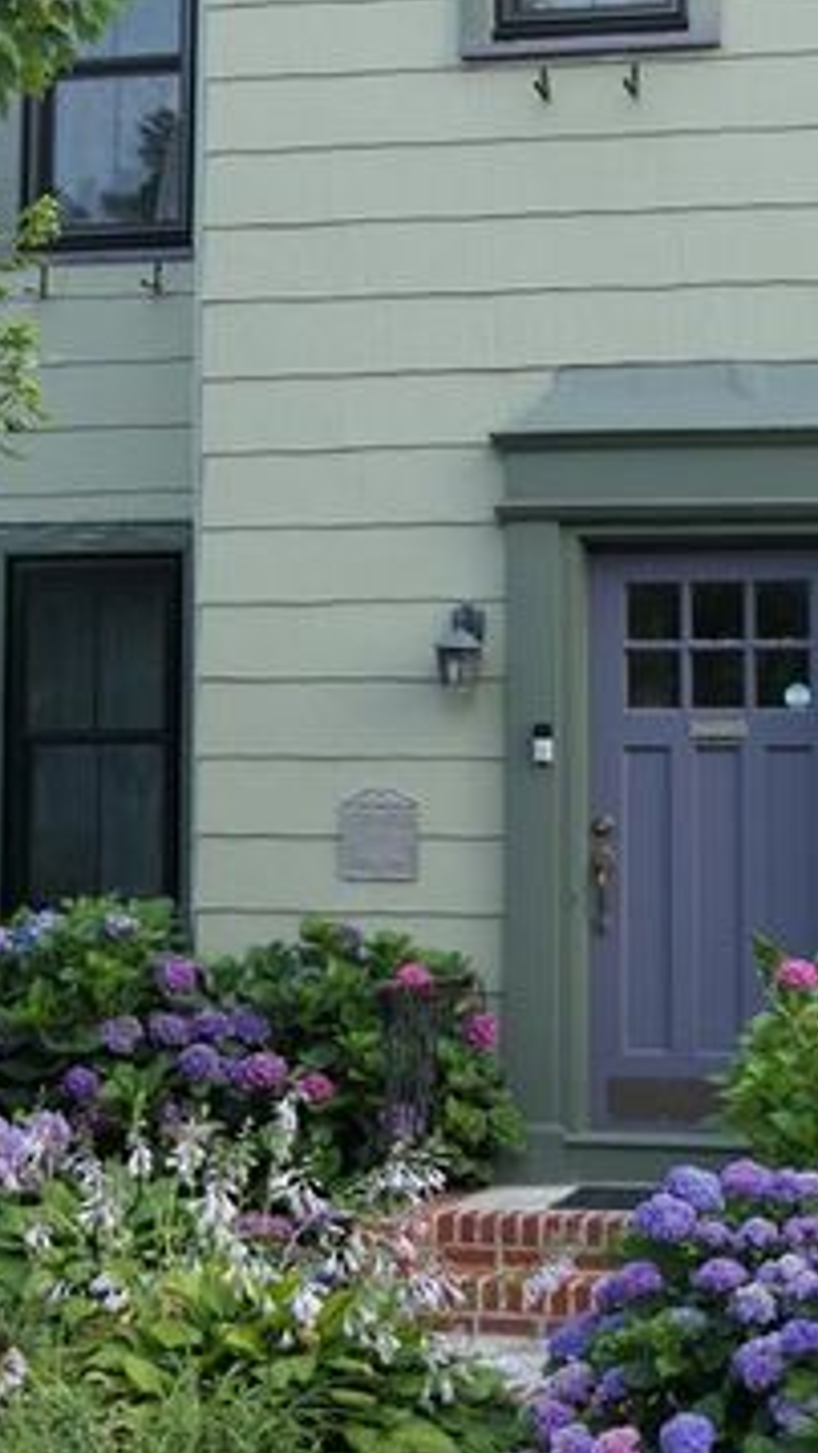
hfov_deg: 14.9
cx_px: 405
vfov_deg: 26.0
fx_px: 3123
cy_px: 463
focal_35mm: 81
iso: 160
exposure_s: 1/80
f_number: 3.3
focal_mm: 13.5
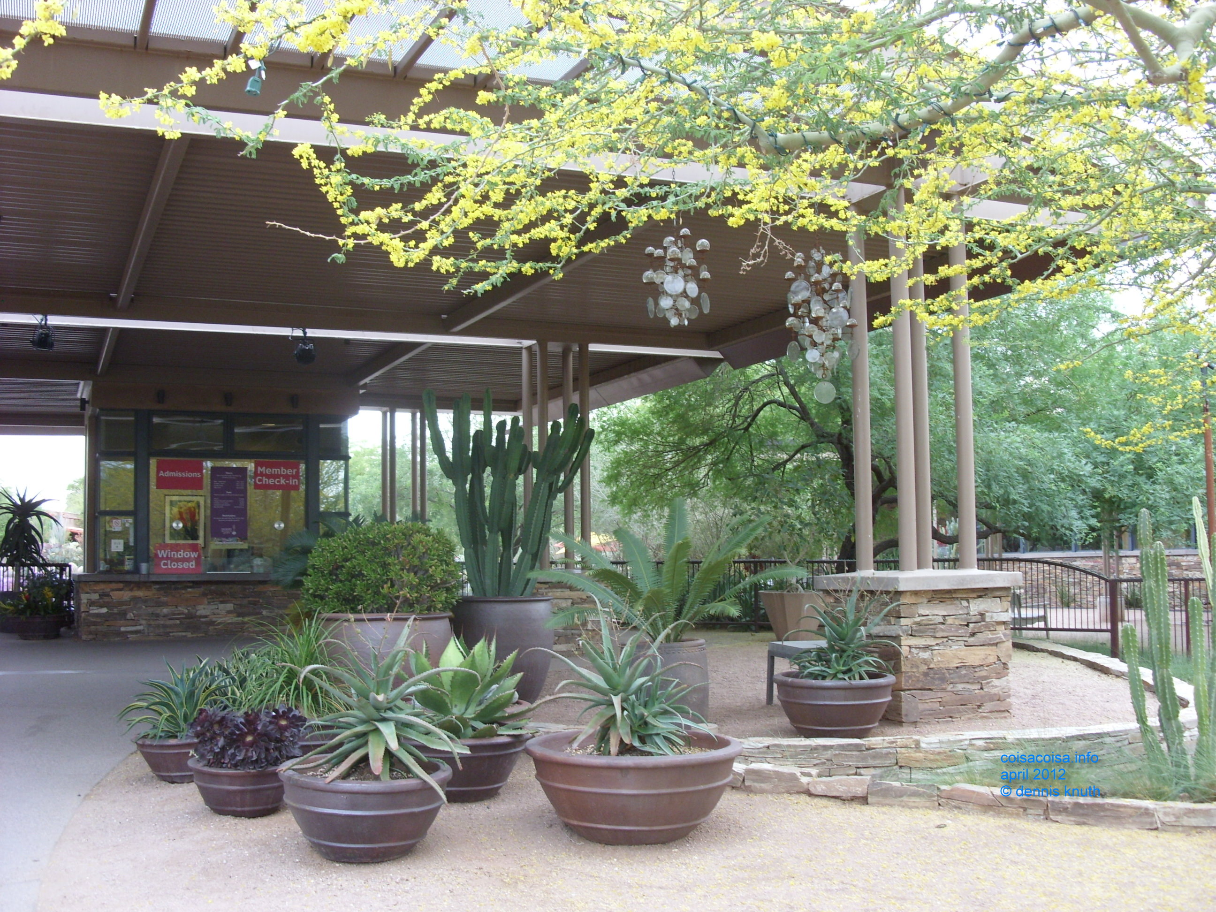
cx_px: 608
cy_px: 456
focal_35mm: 38
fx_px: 1335
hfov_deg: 49.0
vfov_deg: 37.7
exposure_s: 1/30
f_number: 2.8
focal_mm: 6.3
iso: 100
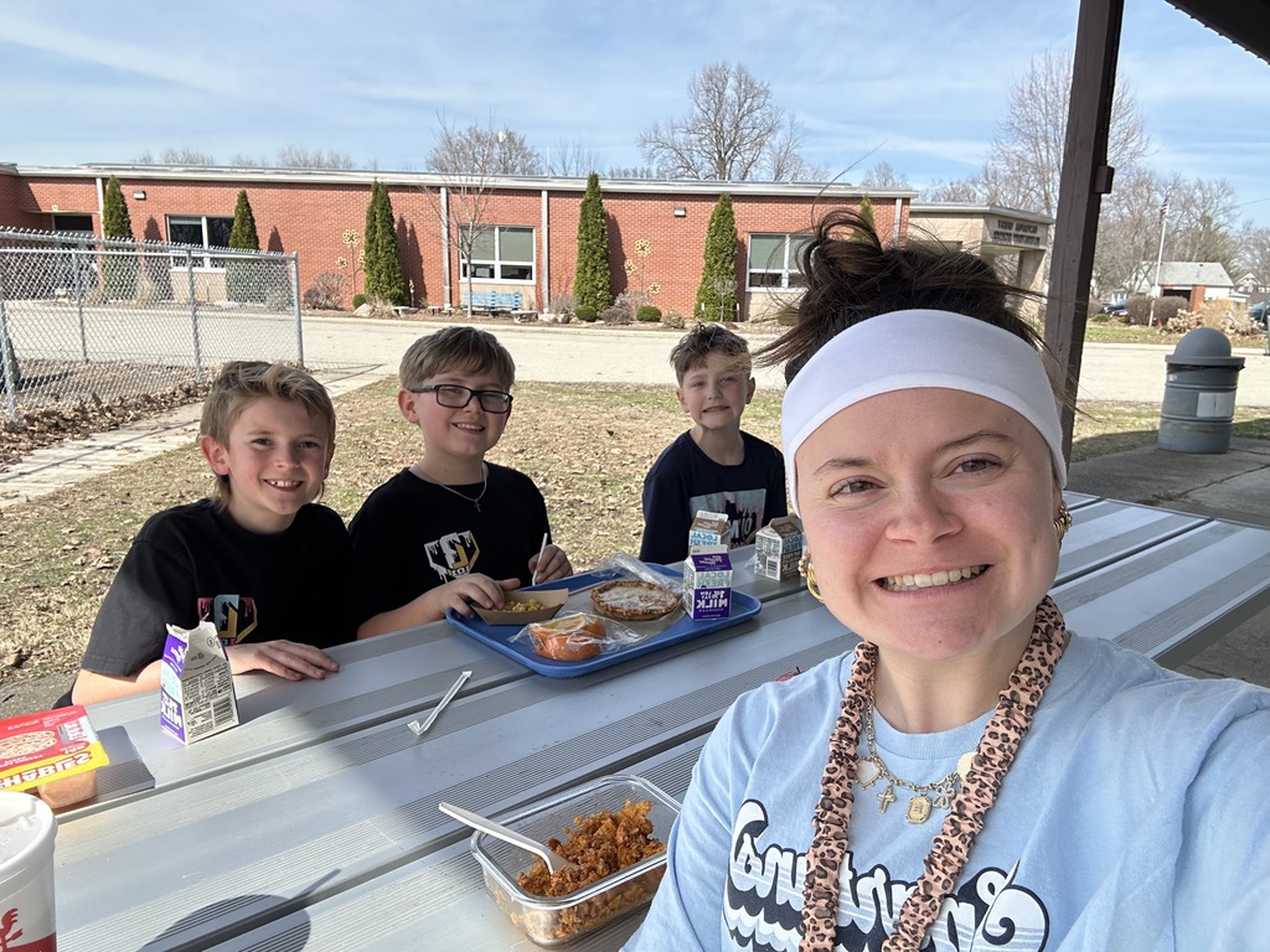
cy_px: 476
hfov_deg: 73.9
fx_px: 844
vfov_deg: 58.9
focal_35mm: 23
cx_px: 635
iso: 25
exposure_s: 1/684
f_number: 1.9
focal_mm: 2.69
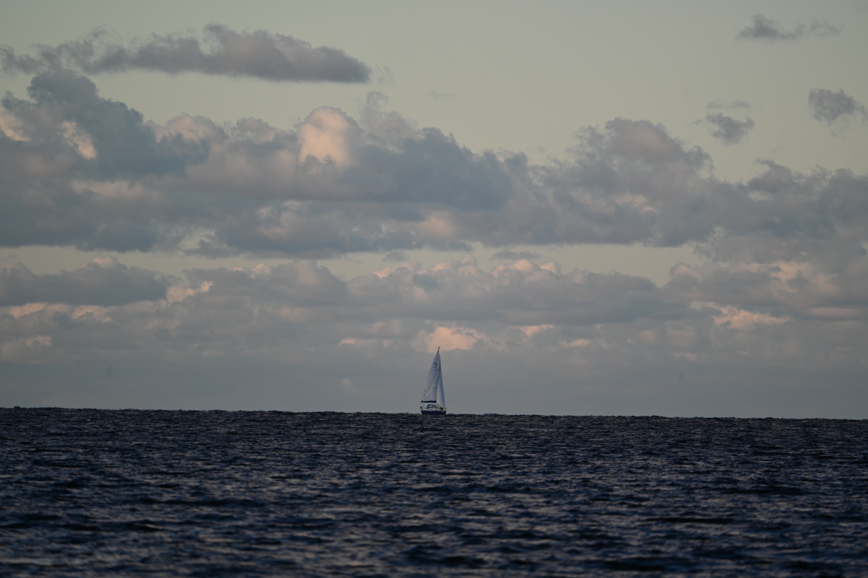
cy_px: 289
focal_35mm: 500
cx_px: 434
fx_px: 12047
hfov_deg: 4.1
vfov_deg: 2.7
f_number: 6.7
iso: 100
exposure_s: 1/200
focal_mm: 500
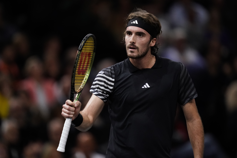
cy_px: 79
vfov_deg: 3.4
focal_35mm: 400
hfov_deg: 5.2
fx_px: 2633
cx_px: 118
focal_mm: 400
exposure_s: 1/2000
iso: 6400
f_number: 2.8
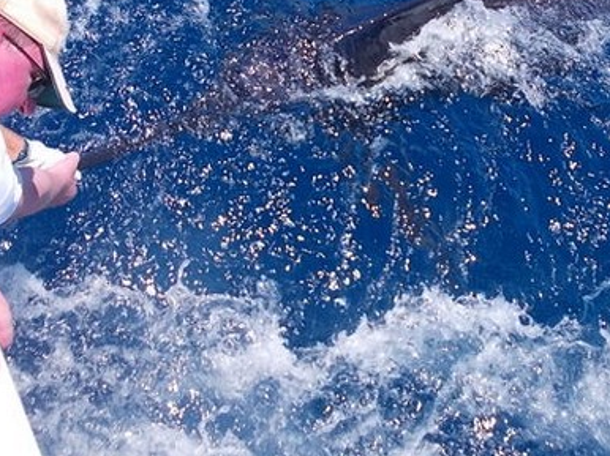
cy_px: 121
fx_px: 1092
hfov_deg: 31.1
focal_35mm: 62
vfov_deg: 23.4
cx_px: 378
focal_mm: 5.3
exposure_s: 1/640
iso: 80
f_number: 3.1
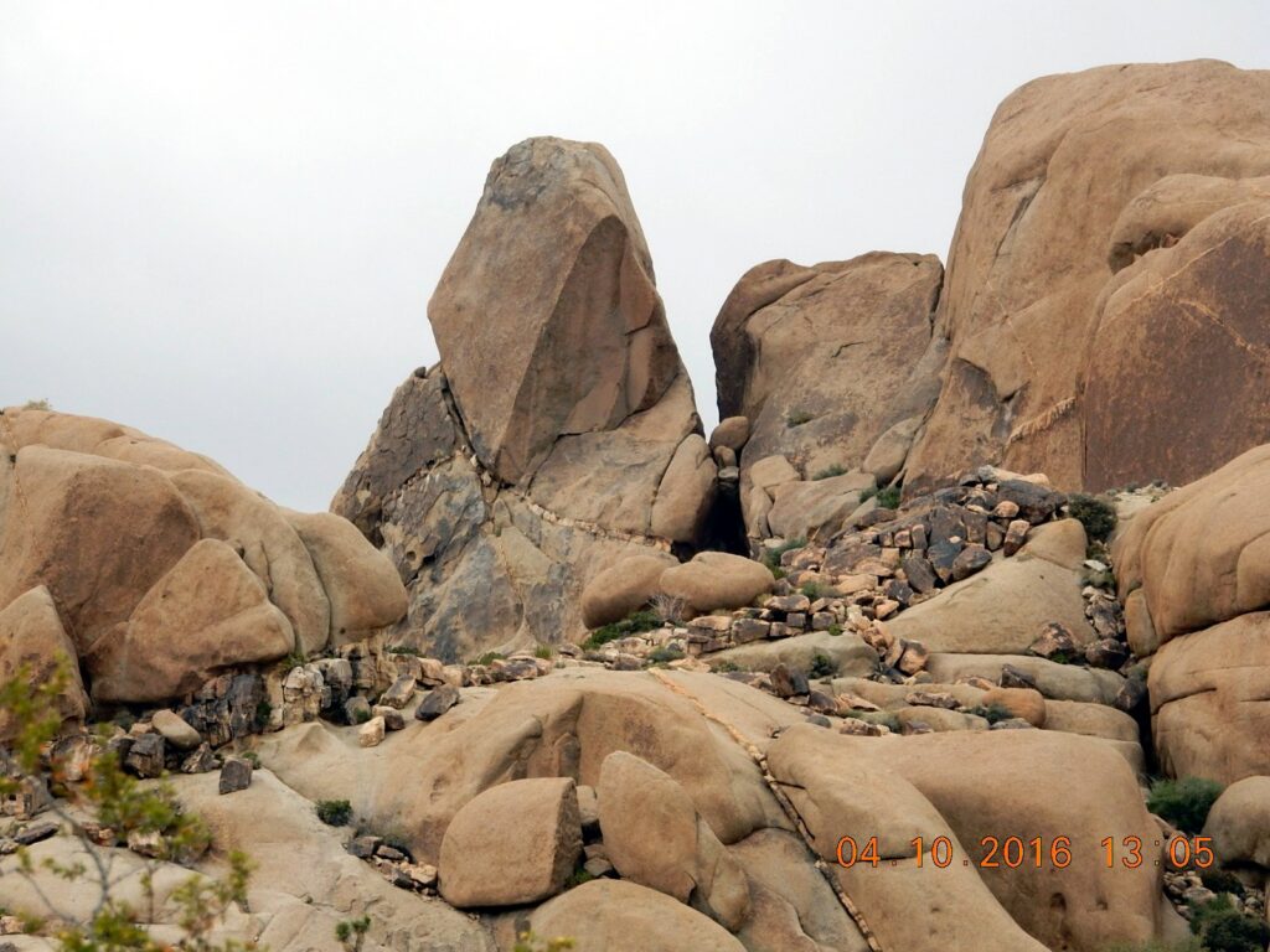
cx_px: 635
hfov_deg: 10.2
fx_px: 7081
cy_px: 476
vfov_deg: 7.7
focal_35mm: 193
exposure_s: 1/250
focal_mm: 34.5
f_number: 6.3
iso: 125
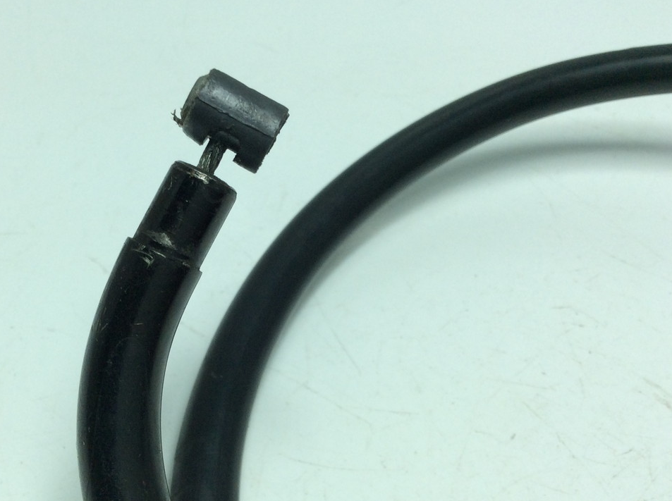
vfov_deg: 33.5
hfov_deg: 43.3
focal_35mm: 43
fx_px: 833
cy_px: 261
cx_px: 223
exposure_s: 1/555
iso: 32
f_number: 2.4
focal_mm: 3.3
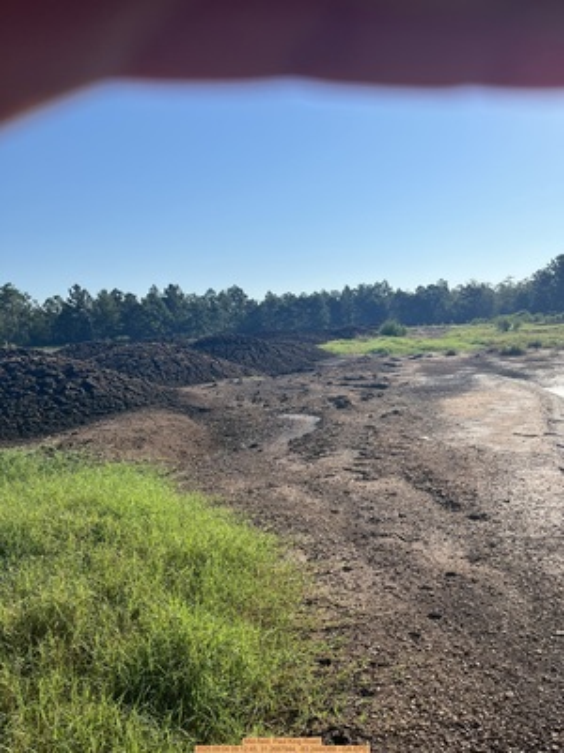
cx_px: 282
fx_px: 565
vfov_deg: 67.3
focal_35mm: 26
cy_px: 376
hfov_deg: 53.1
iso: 50
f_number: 1.6
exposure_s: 1/4651
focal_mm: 5.1
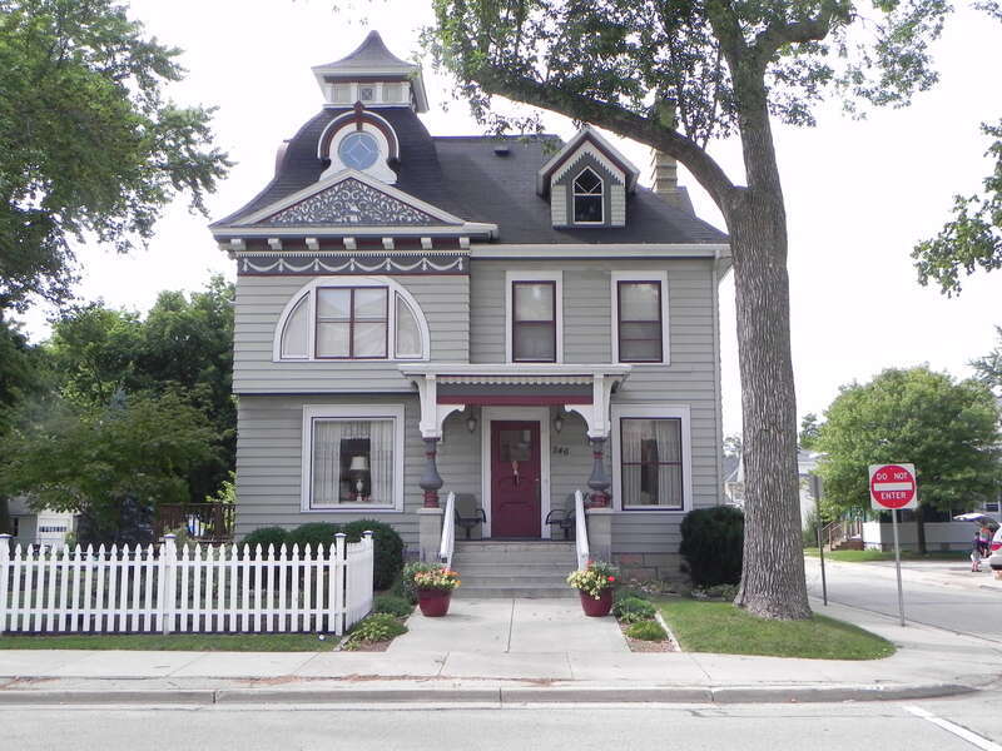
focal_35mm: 37
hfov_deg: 50.1
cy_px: 376
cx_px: 501
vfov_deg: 38.7
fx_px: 1071
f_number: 5.6
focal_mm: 6.6
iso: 160
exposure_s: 1/242
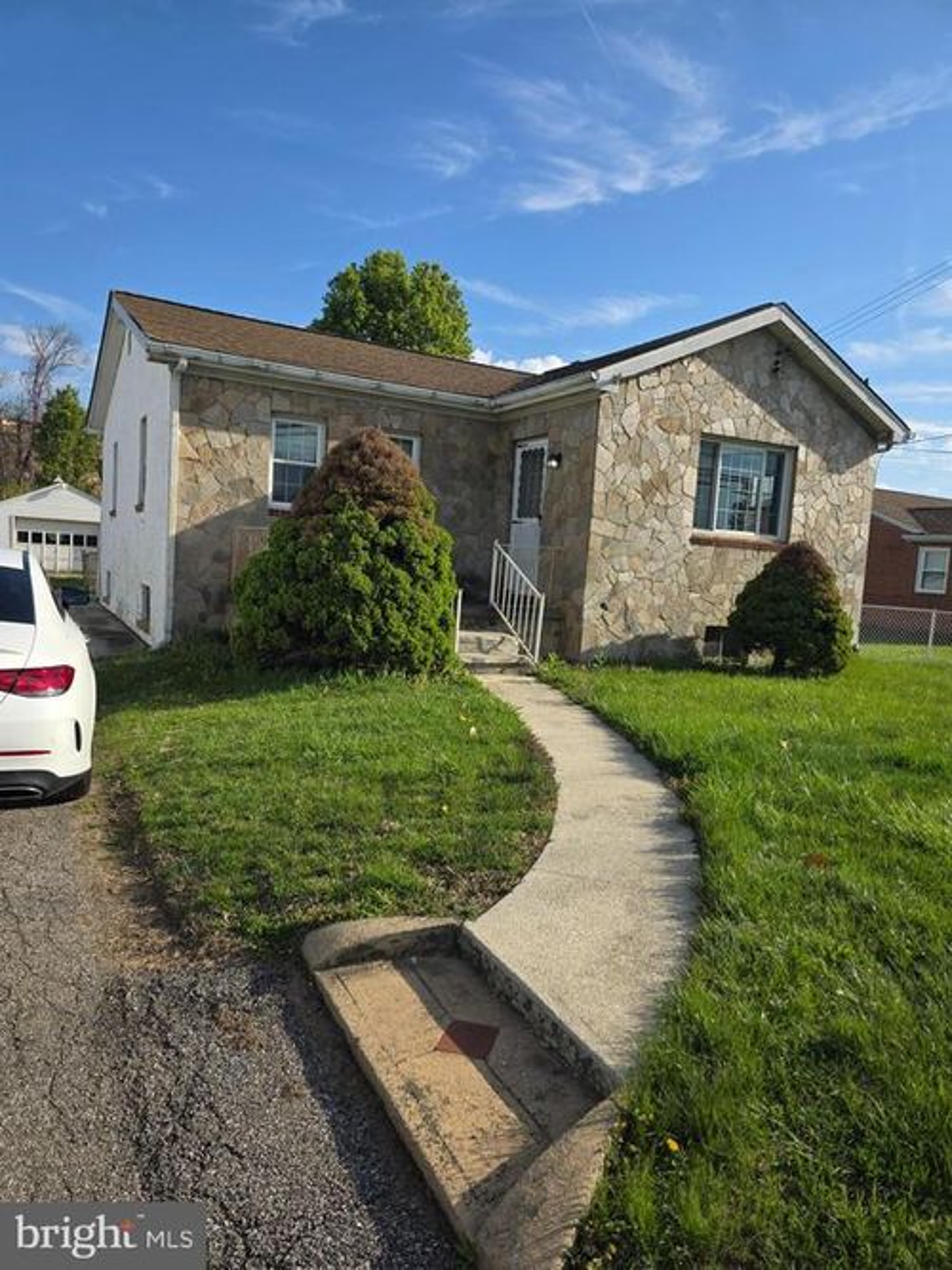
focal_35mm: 23
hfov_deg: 58.9
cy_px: 635
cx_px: 476
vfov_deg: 73.9
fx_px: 844
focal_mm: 6.3
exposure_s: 1/5778
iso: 80
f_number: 1.7
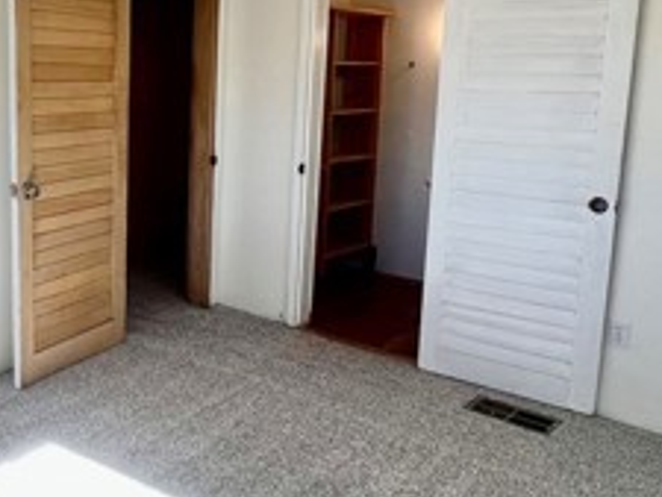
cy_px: 176
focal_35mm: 37
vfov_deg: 38.4
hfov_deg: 47.2
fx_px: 708
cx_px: 127
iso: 50
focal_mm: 1.57
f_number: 1.8
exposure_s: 1/120
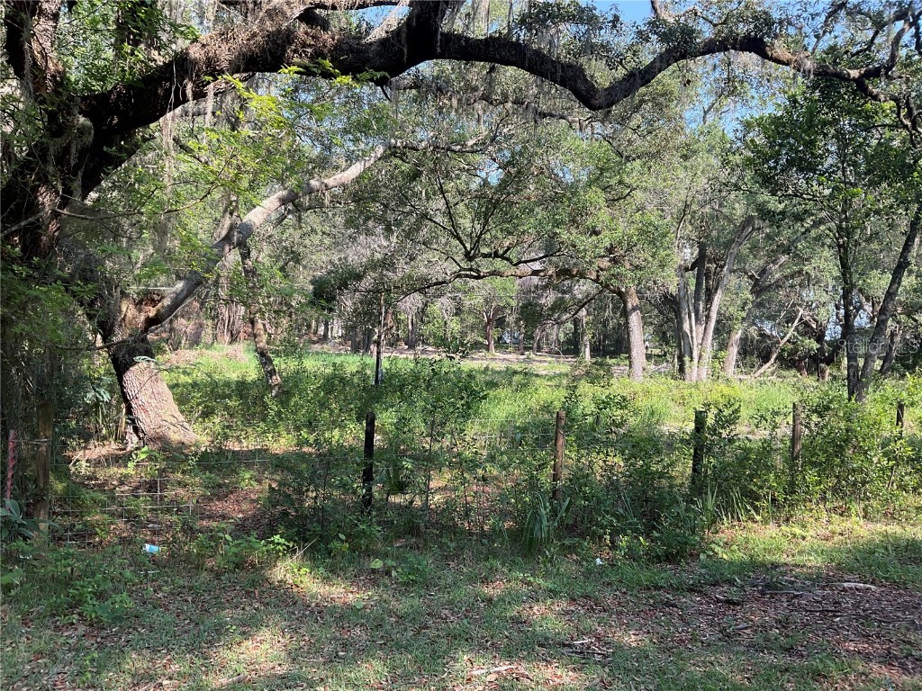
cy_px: 346
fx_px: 772
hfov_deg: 61.7
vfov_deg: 48.2
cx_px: 461
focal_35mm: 29
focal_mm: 3
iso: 16
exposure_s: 1/231
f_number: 1.8
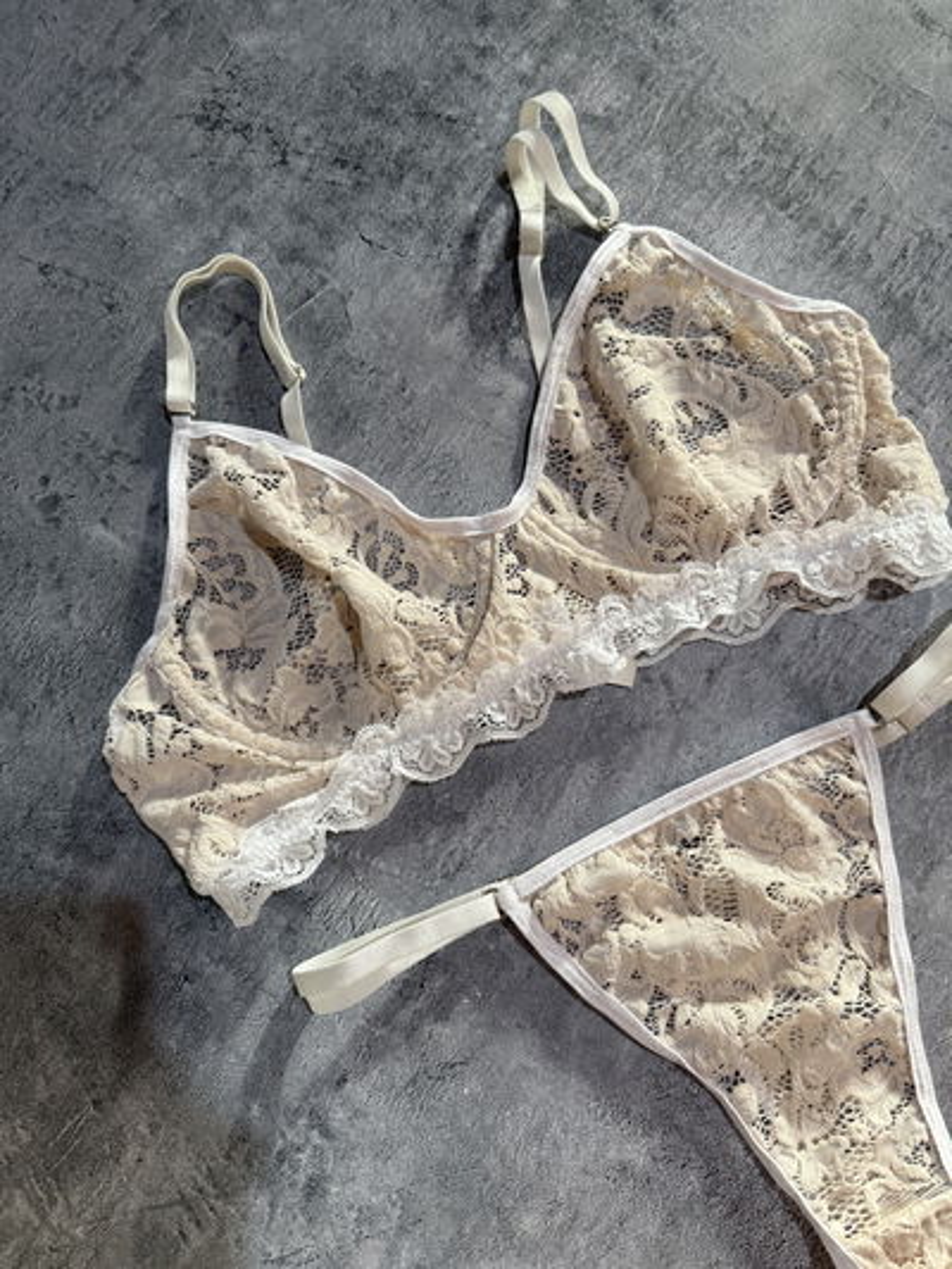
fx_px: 880
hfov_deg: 56.8
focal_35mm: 24
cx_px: 476
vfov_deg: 71.6
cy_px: 634
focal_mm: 6.76
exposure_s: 1/60
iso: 200
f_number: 1.78
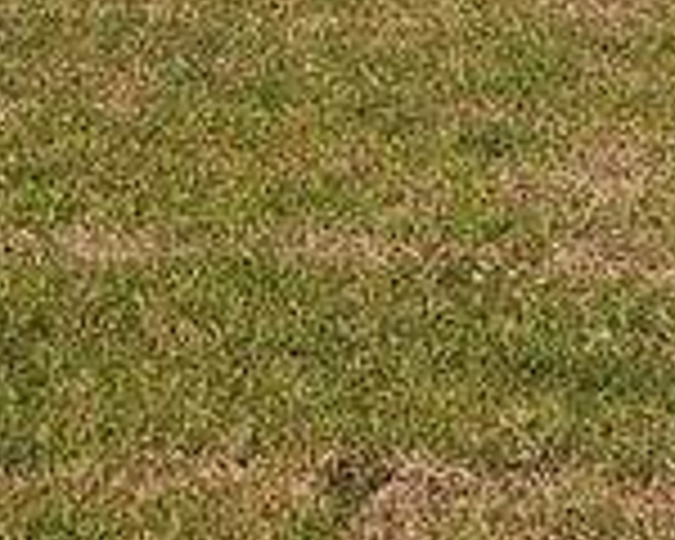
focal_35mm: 128
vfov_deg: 11.0
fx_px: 2557
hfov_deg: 15.0
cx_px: 430
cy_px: -518
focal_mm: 5.4
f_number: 1.8
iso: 20
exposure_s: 1/1920
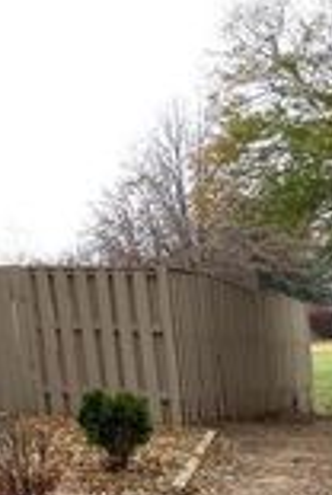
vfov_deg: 23.1
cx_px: -393
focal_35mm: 87
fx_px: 1198
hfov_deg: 13.0
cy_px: 110
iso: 32
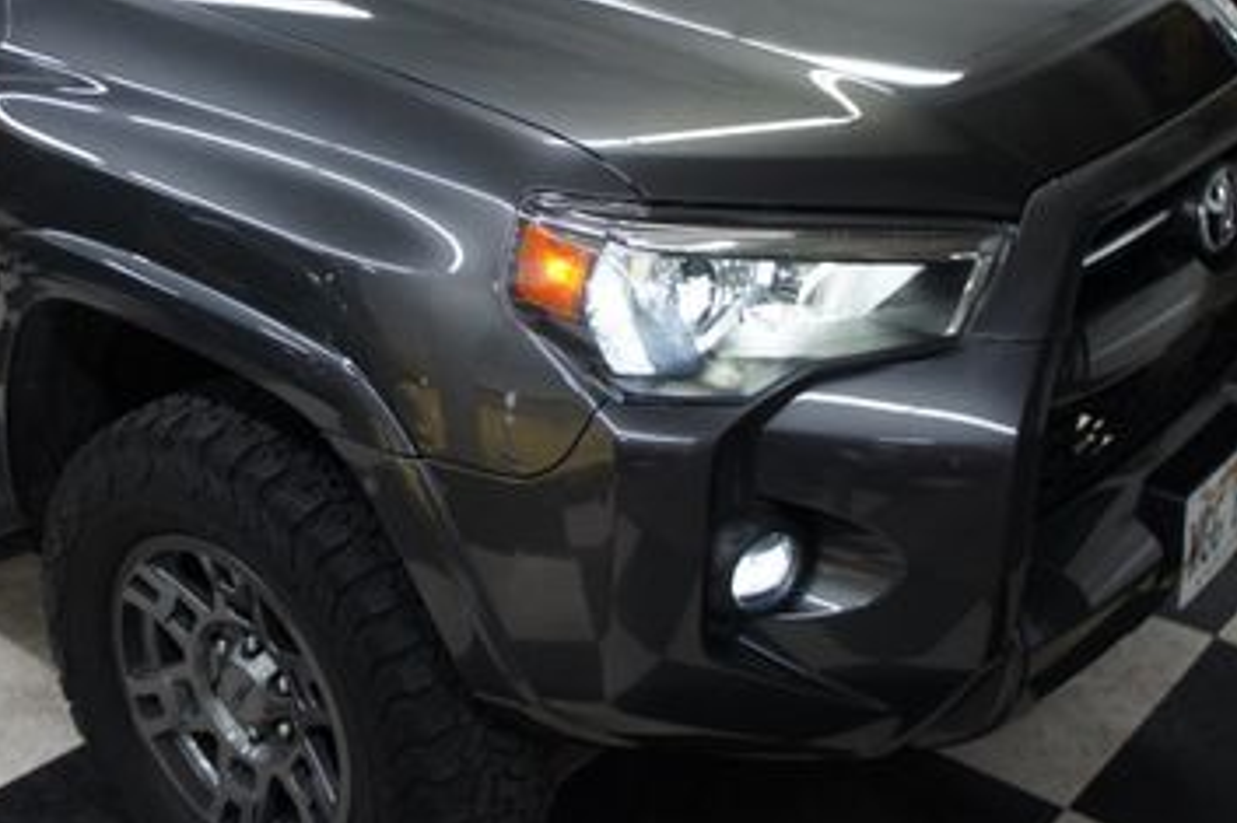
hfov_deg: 39.5
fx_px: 1683
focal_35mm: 49
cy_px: 126
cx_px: 347
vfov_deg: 26.8
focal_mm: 18
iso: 250
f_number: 3.5
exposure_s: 1/30
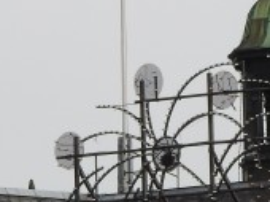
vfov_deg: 1.7
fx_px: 6613
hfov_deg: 2.3
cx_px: 276
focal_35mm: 849
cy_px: 181
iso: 100
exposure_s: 1/200
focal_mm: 32.2
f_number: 5.3
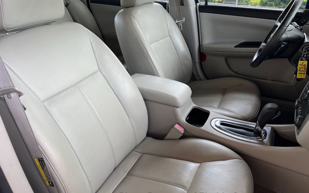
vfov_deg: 44.5
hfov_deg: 66.5
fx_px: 236
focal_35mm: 28
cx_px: 154
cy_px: 89
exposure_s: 1/136
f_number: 1.5
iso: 32
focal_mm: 5.7
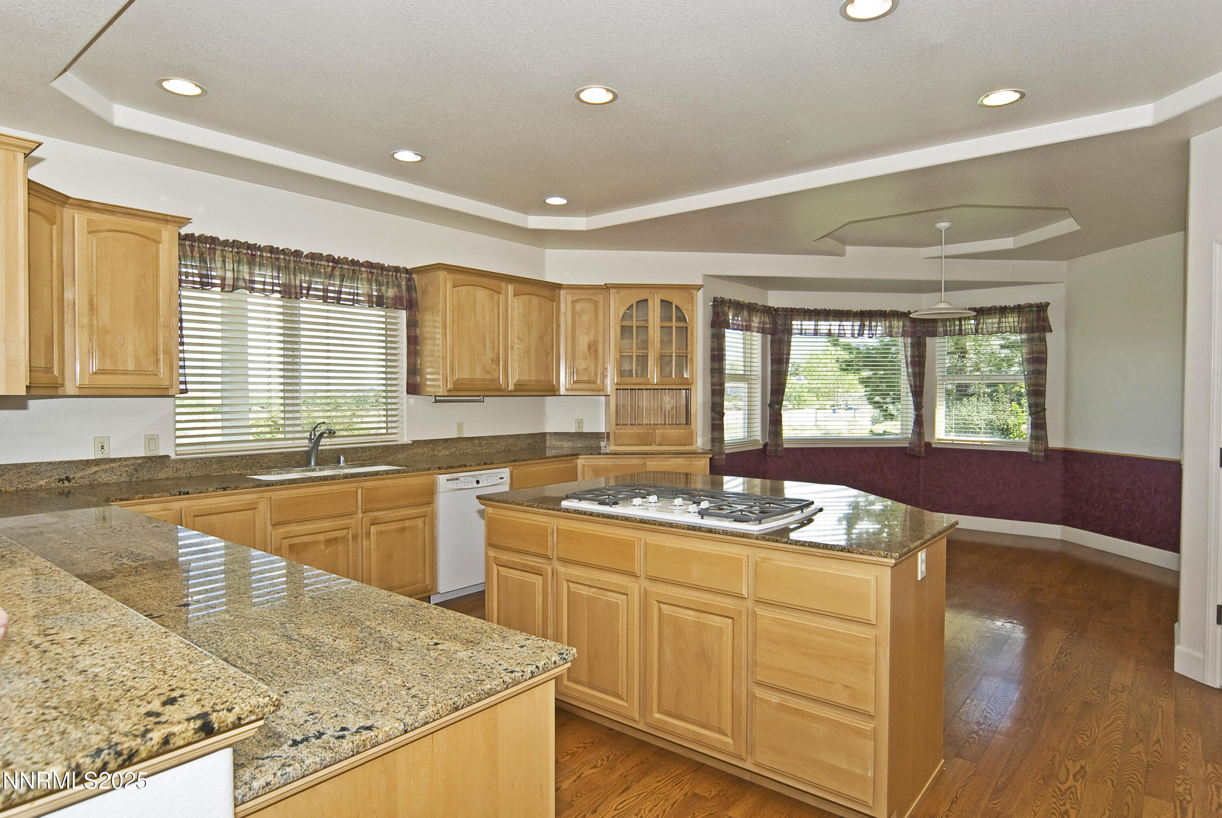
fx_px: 714
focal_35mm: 21
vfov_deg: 59.6
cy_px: 409
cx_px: 611
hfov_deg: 81.1
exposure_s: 1/100
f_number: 8
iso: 400
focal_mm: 14
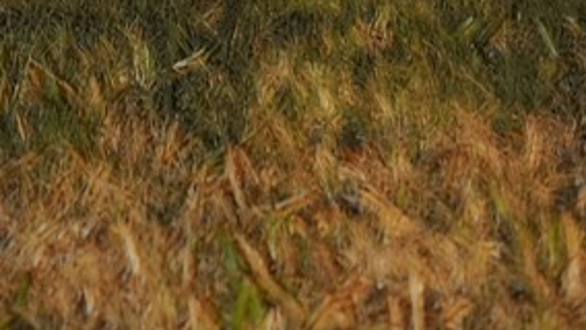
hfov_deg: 8.8
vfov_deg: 4.5
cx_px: -466
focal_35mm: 236
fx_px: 3668
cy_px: -1262
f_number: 4
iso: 1600
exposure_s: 1/8
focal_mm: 40
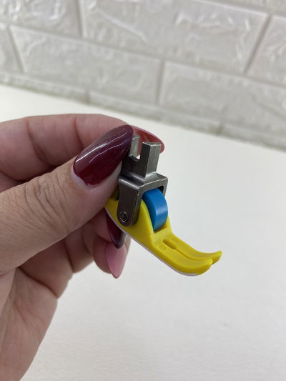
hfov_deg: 54.9
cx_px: 143
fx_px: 275
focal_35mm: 25
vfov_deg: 69.4
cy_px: 190
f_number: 1.8
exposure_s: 1/317
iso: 32
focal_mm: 4.25
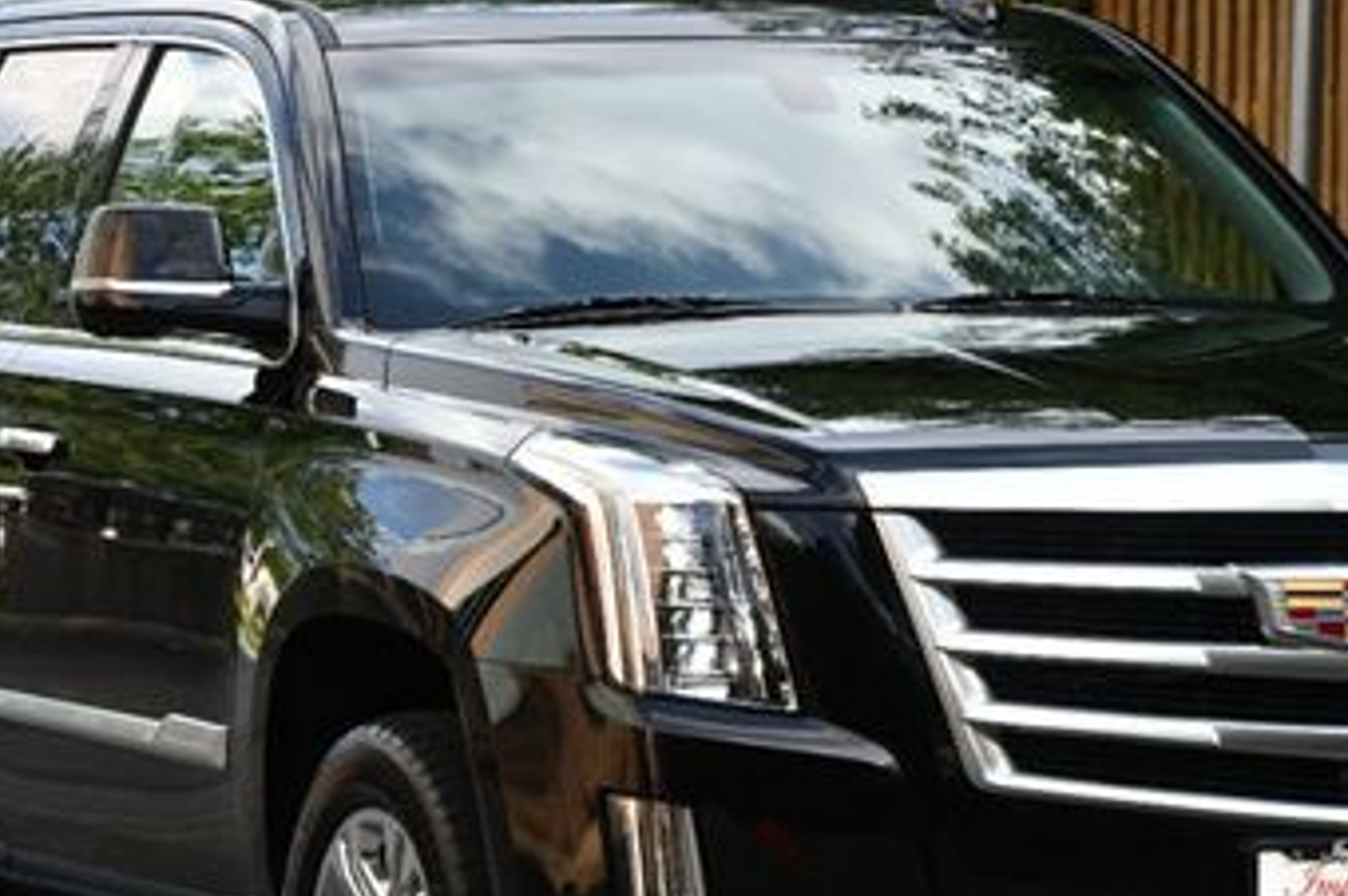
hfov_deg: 8.5
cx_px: 694
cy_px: 547
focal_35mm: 243
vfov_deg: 5.6
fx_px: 9090
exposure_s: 1/250
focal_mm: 86
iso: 200
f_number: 6.3
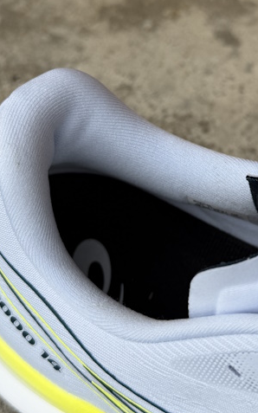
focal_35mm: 40
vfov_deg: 49.1
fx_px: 450
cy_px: 235
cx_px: 185
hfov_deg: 31.5
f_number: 1.78
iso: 80
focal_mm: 6.76
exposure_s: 1/849
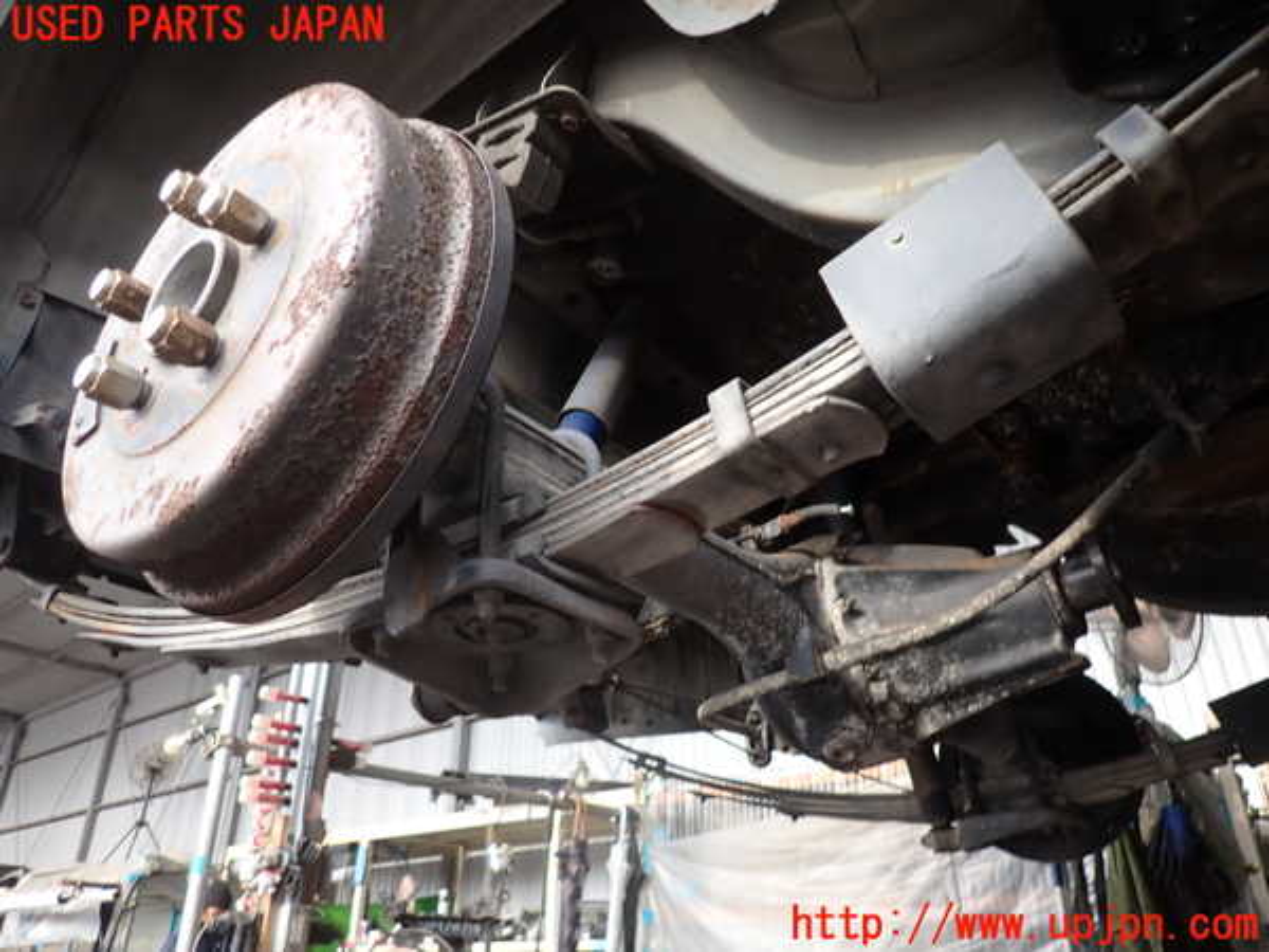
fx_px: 916
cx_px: 634
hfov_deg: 69.4
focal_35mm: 25
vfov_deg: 54.9
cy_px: 476
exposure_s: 1/80
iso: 100
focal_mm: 4.5
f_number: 2
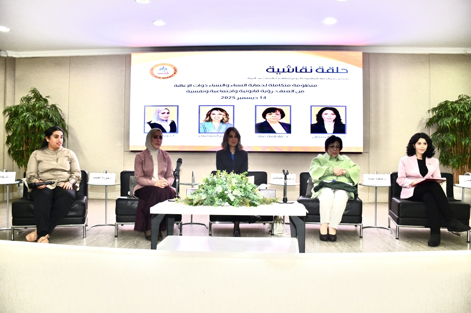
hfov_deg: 67.4
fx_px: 353
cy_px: 156
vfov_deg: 47.9
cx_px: 236
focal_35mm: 27
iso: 640
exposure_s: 1/160
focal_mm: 18
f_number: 3.5
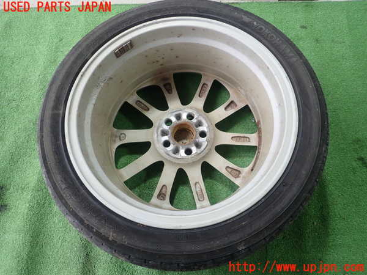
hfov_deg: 69.4
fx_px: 265
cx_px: 184
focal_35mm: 25
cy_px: 138
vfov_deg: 54.9
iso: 160
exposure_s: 1/60
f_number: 2
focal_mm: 4.5
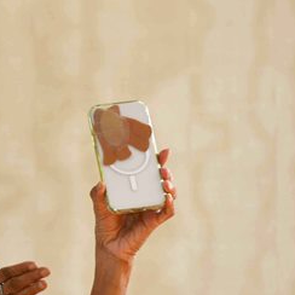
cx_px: -93
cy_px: 165
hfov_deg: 3.1
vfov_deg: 3.1
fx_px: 5380
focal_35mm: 558
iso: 800
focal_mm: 200
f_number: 5
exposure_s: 1/250
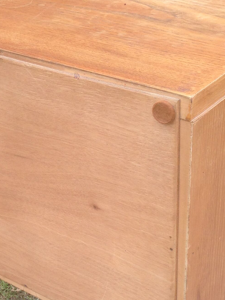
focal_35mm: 82
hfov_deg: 18.0
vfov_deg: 23.8
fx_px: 711
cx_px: 88
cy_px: 187
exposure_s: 1/270
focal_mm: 4.12
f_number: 2.4
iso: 50
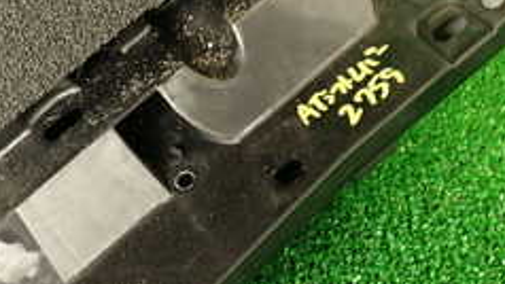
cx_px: 83
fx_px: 1179
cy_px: 13
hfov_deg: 23.7
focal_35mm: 88
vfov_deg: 13.6
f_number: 2.4
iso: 250
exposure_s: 1/30
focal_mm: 5.79
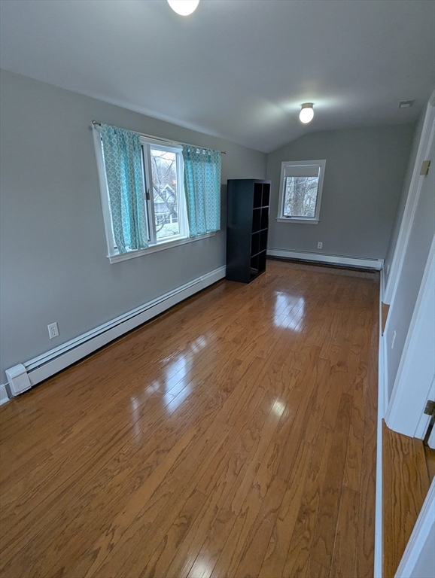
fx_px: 267
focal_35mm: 16
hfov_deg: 78.2
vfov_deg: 94.4
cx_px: 218
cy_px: 289
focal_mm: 2.35
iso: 154
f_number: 2.2
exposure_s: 1/120
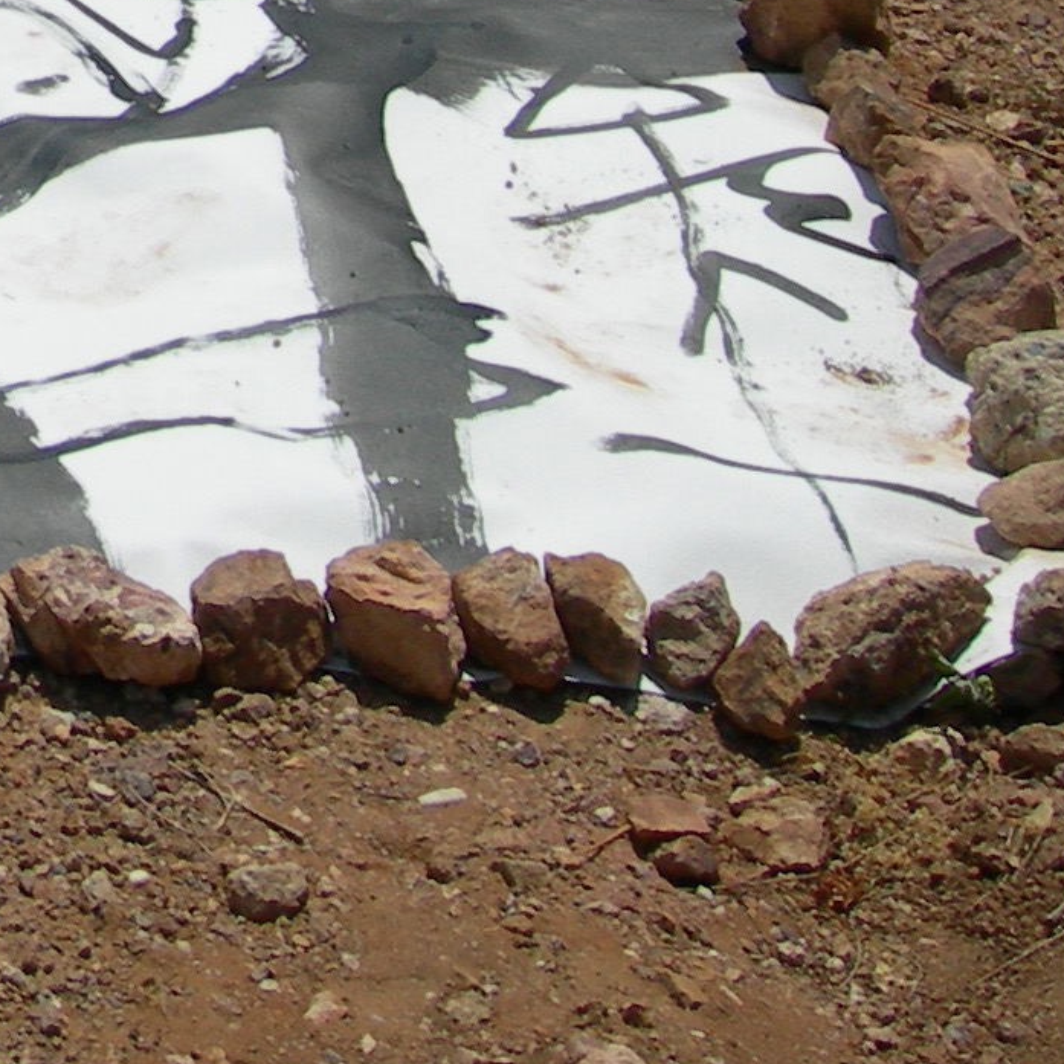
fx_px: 5147
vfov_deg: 11.2
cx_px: -896
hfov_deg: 11.0
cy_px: -634
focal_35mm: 148
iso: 50
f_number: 4.8
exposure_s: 1/1214
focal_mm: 7.8
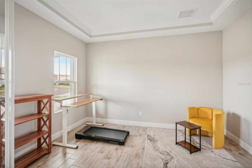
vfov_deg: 73.7
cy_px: 84
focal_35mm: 16
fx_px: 112
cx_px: 126
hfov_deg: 96.8
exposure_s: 1/60
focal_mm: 16
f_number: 4
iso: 400
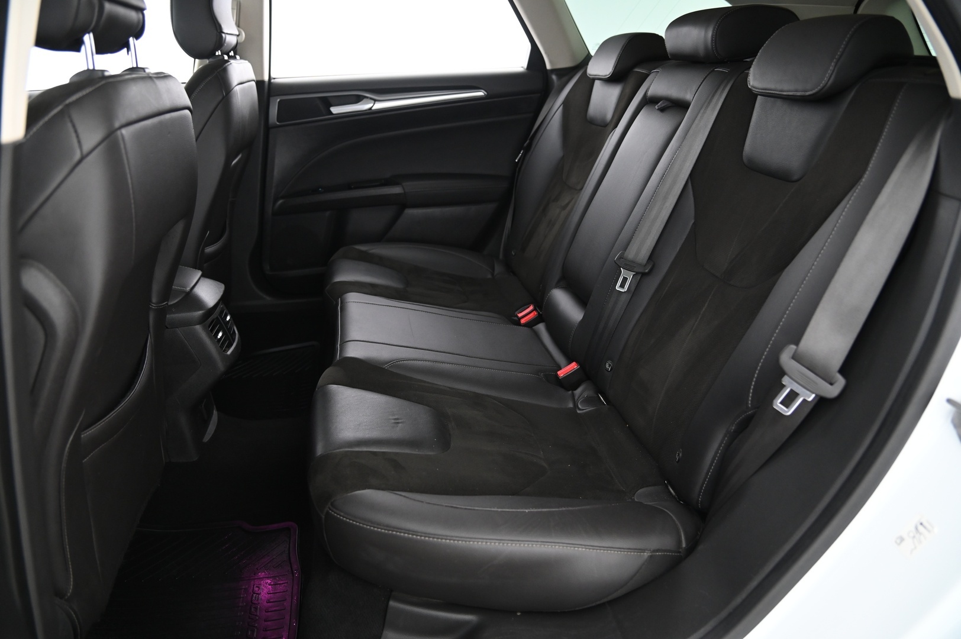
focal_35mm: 24
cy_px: 320
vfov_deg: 53.1
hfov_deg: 73.8
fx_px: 640
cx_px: 480
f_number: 4
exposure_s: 1/13
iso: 2000
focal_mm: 24
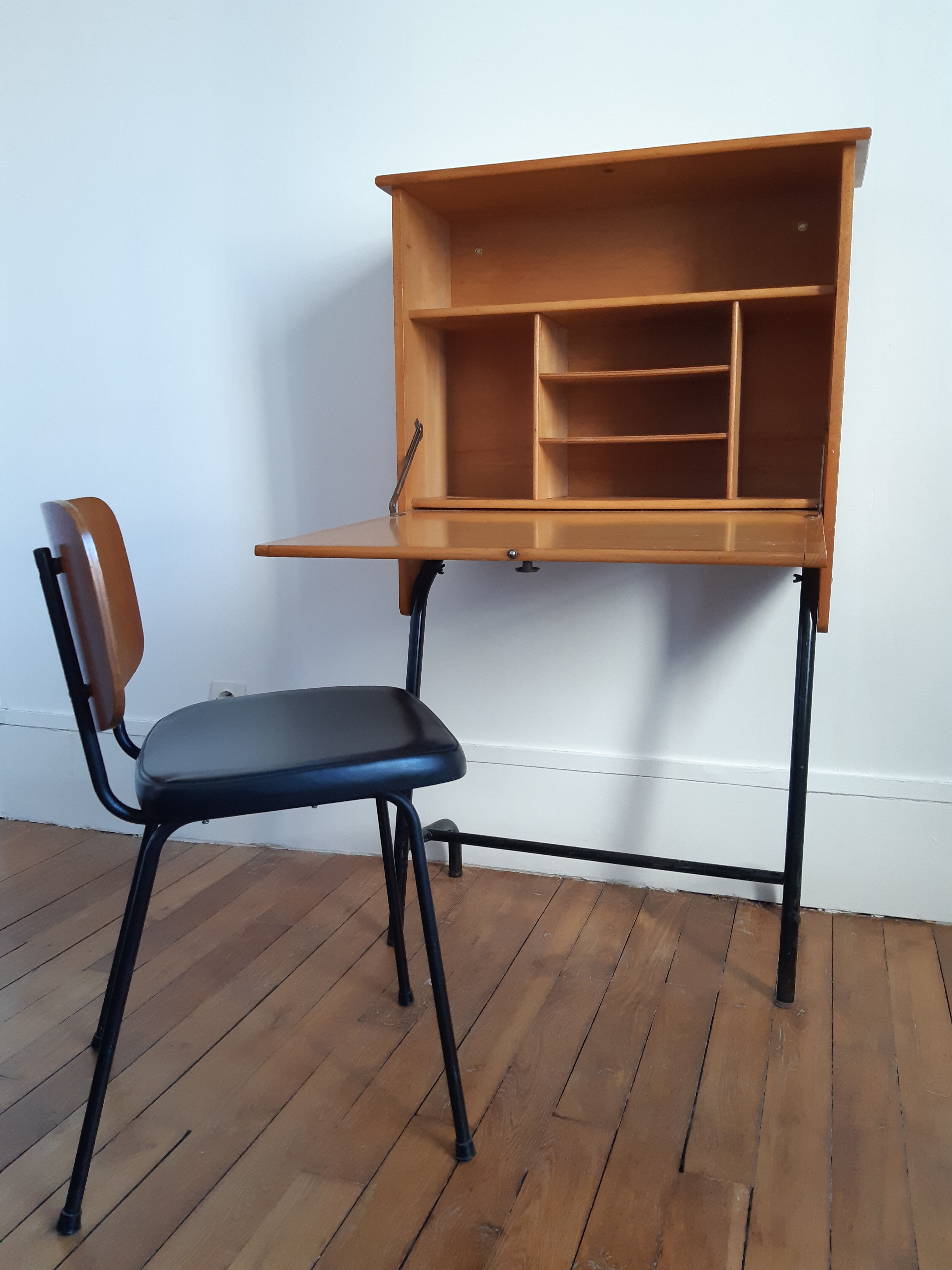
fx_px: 953
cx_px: 476
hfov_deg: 53.1
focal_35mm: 26
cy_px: 635
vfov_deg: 67.3
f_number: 1.7
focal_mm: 3.93
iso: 200
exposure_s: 1/50
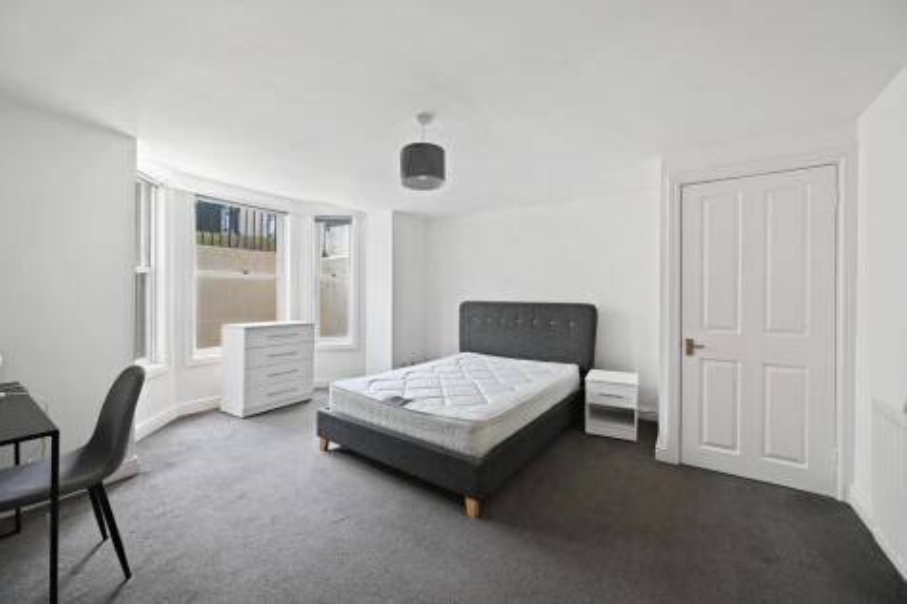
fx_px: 353
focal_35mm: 14
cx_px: 454
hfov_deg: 104.3
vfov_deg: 81.2
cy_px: 302
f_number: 7.1
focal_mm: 14
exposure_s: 1/5
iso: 125
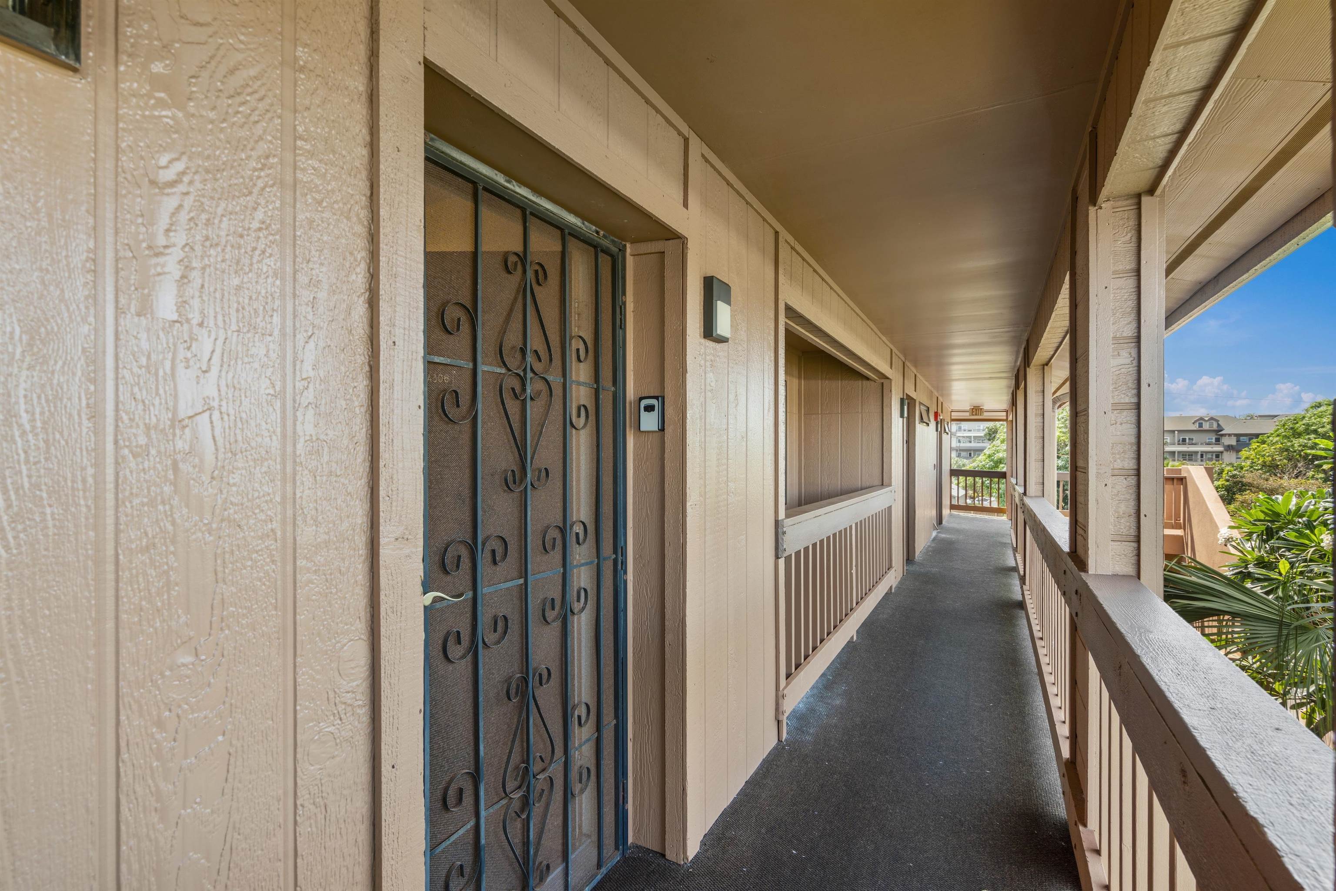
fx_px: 594
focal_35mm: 16
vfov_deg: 73.7
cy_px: 446
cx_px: 668
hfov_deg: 96.7
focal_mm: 16
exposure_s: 1/8
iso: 100
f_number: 8
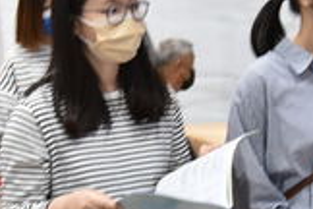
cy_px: 138
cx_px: 77
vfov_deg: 9.7
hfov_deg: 14.5
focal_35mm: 141
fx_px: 1226
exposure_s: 1/60
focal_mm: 38
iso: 800
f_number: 4
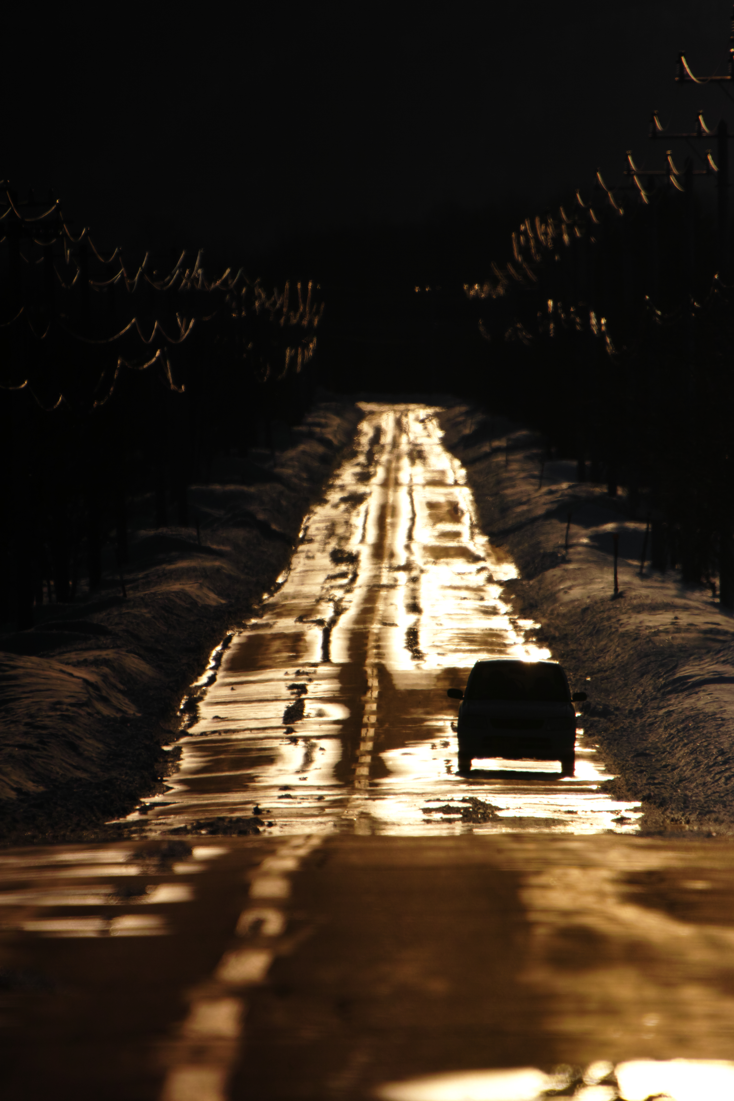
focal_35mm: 750
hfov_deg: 1.8
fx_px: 22936
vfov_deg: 2.7
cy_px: 550
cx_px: 367
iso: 200
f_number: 6.3
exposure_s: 1/8000
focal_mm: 500
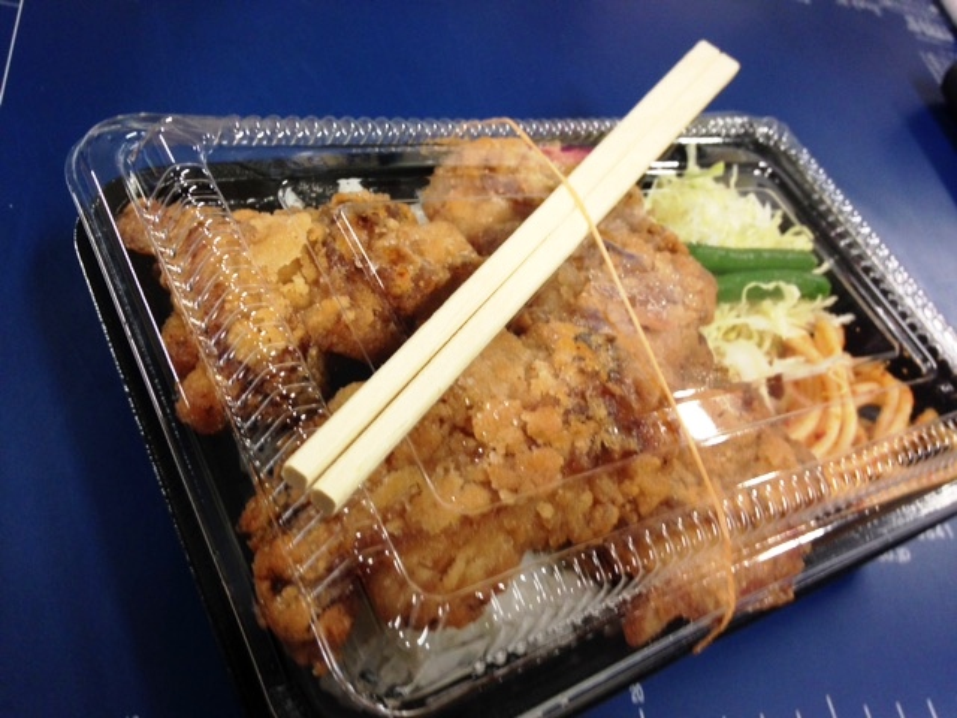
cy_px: 359
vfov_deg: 42.9
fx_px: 912
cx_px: 478
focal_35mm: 33
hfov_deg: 55.4
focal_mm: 4.12
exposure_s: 1/20
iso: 80
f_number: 2.4
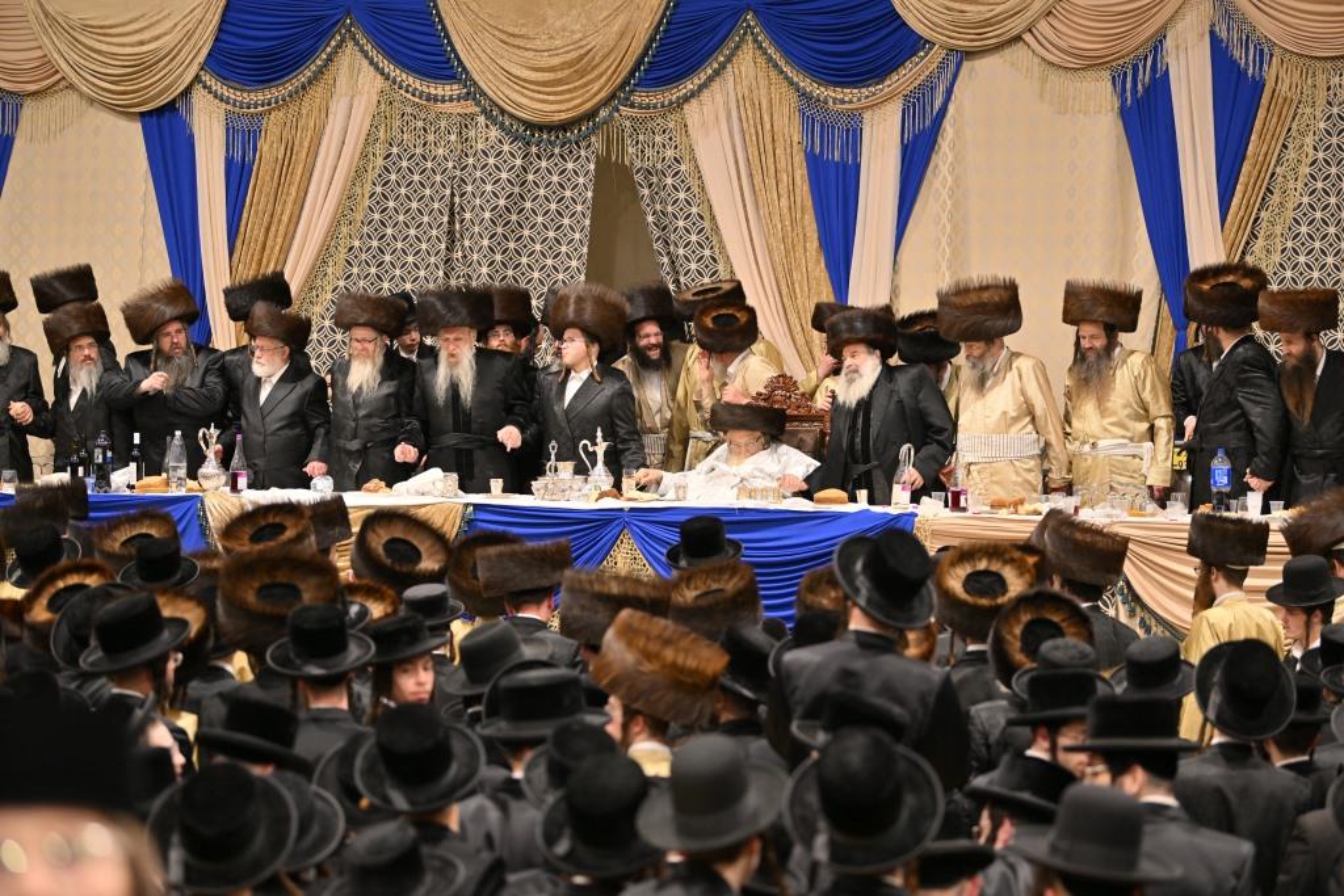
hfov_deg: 20.8
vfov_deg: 14.0
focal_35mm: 98
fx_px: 3659
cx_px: 672
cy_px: 448
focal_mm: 98
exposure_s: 1/200
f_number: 2.8
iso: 500
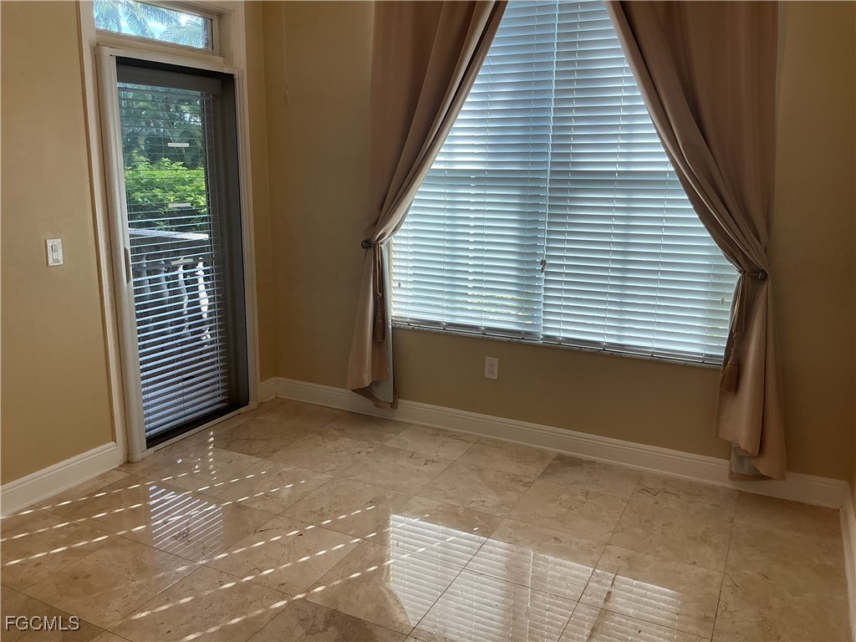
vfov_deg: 48.2
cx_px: 428
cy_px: 321
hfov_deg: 61.7
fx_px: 717
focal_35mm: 29
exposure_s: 1/120
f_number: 1.8
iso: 25
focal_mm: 3
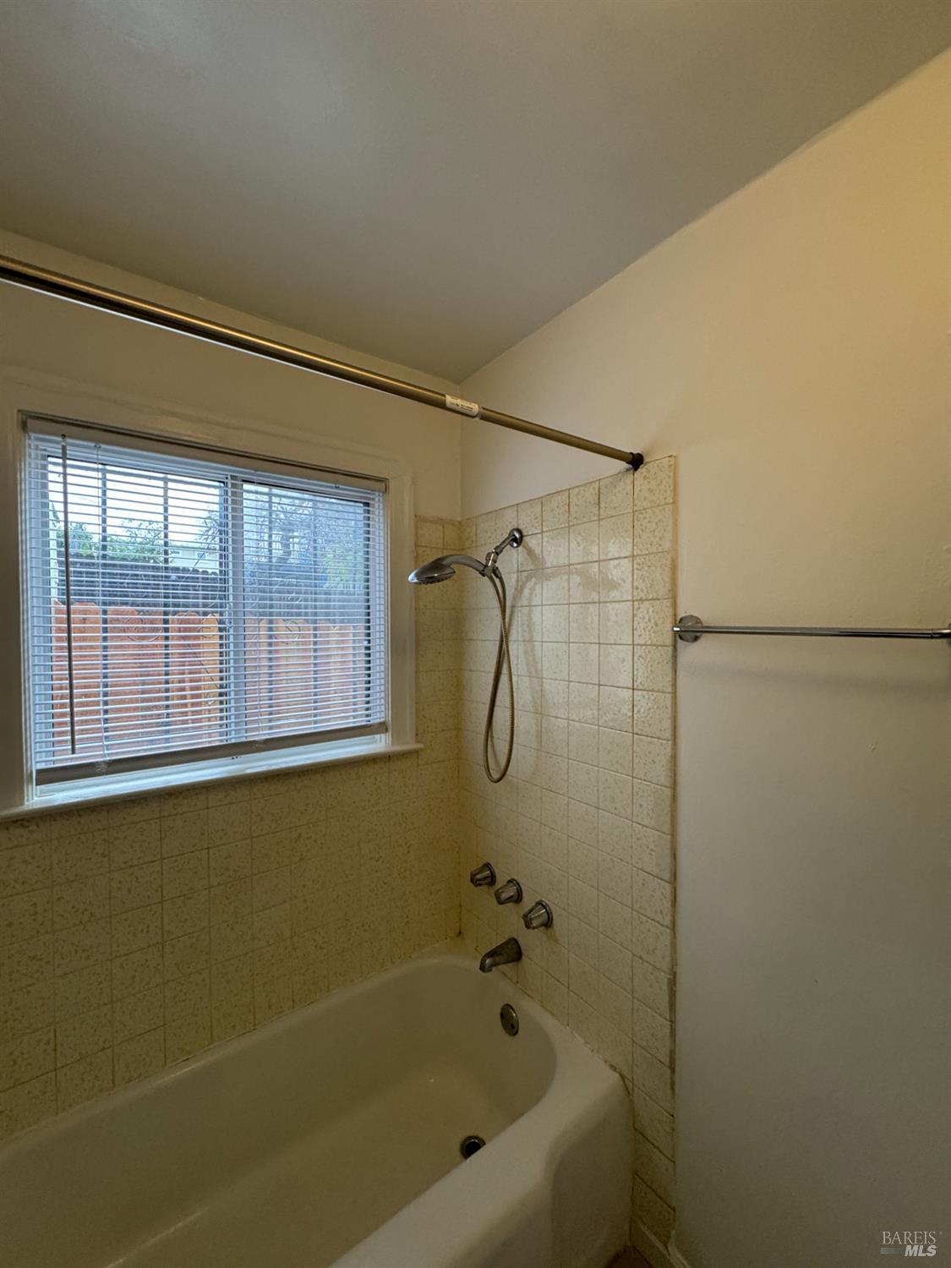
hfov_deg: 85.7
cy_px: 634
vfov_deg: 102.1
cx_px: 476
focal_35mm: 14
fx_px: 513
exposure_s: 1/120
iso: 200
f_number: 2.2
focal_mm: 2.22
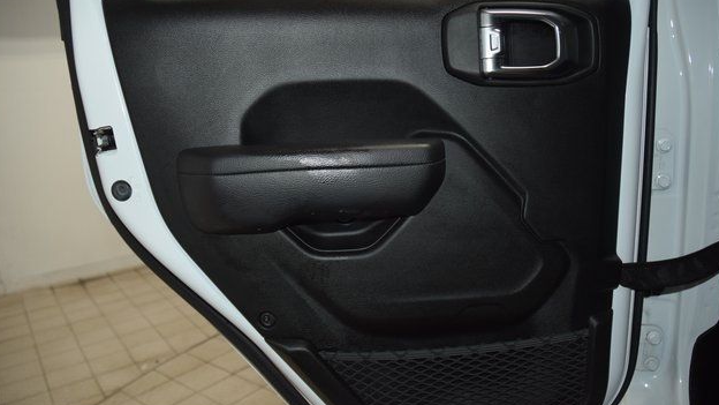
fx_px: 553
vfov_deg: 40.2
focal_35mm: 29
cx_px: 357
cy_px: 202
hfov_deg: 66.1
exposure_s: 1/125
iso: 900
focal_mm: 18
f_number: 3.5
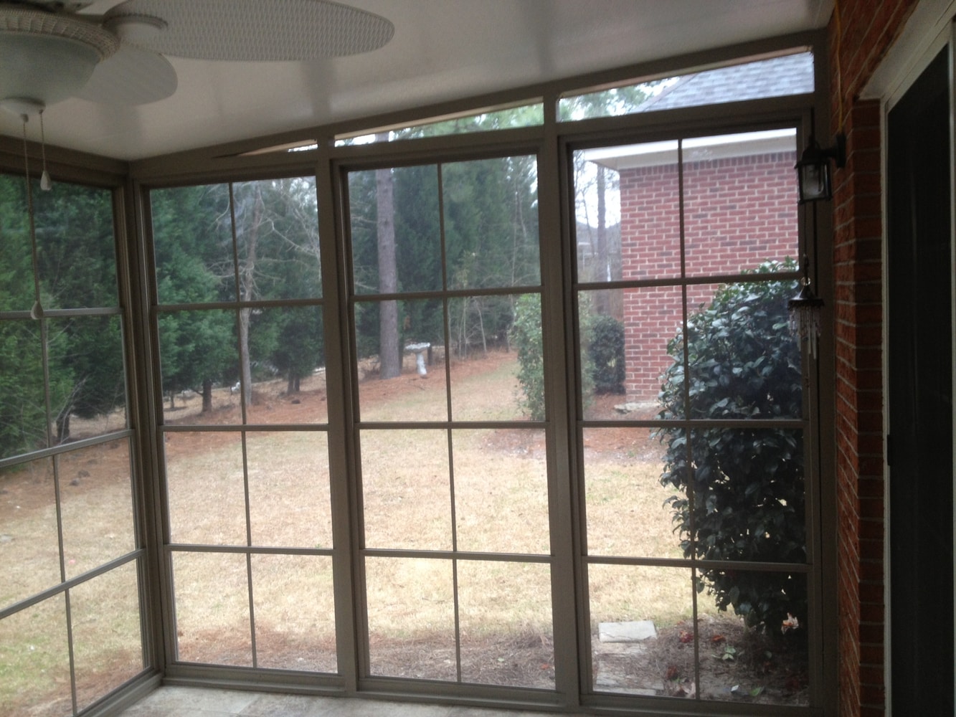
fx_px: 967
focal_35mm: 35
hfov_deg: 52.6
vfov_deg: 40.7
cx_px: 478
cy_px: 358
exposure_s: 1/20
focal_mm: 4.28
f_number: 2.4
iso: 80
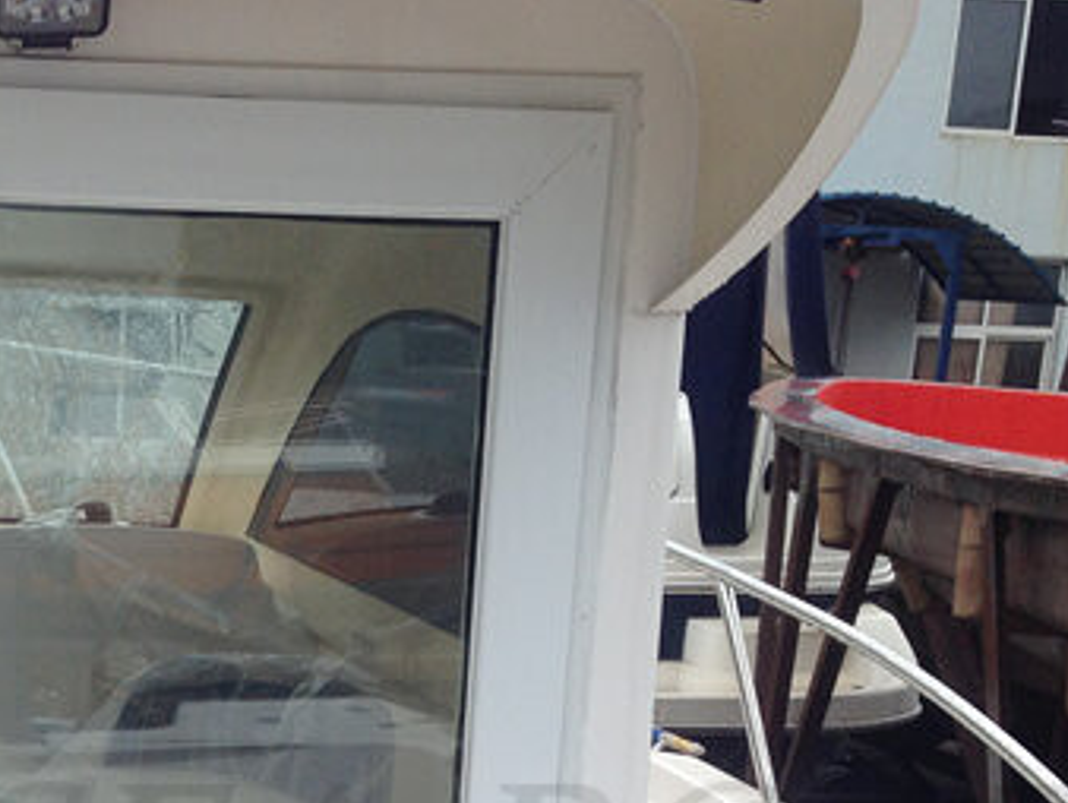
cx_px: 117
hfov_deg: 24.3
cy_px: 920
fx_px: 2408
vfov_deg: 18.1
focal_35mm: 78
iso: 50
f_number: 2.4
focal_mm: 4.12
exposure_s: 1/577
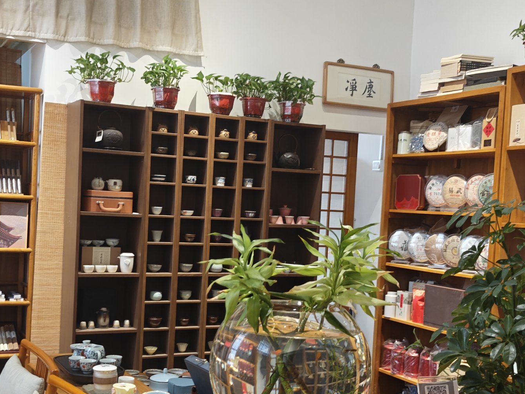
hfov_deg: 40.2
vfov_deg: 30.7
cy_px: 250
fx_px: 713
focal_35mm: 47
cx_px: 200
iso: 320
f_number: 1.6
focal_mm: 6.06
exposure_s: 1/100
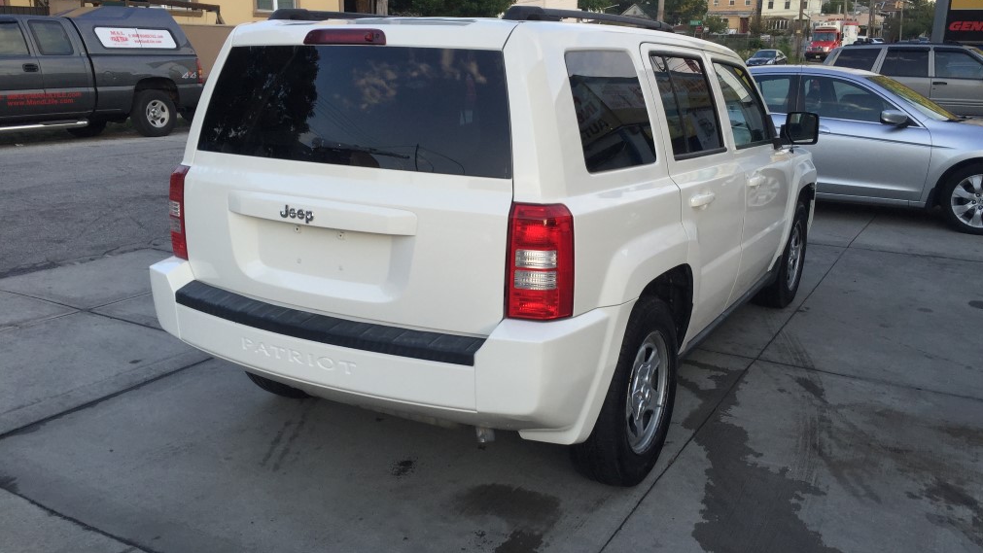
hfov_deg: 61.0
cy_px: 251
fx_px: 834
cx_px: 496
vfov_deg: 36.7
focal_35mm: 32
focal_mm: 4.15
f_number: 2.2
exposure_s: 1/380
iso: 32
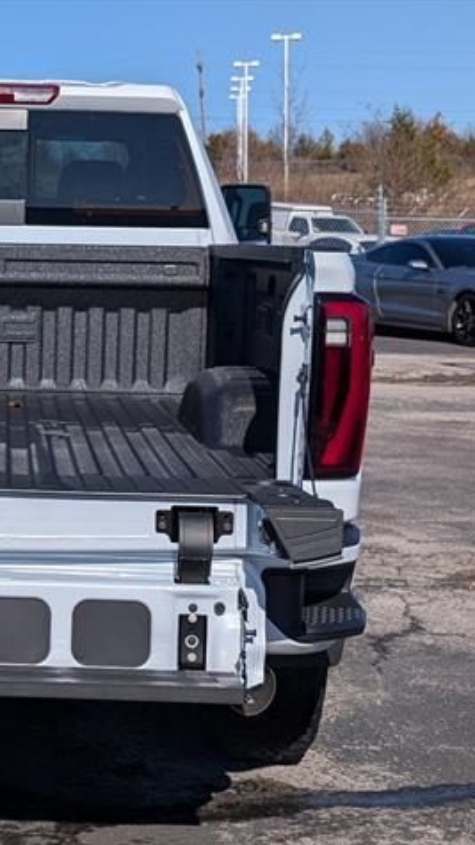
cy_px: 422
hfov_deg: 16.3
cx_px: -28
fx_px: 1613
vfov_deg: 29.4
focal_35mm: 72
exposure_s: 1/2500
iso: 20
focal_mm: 6.9
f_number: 1.68
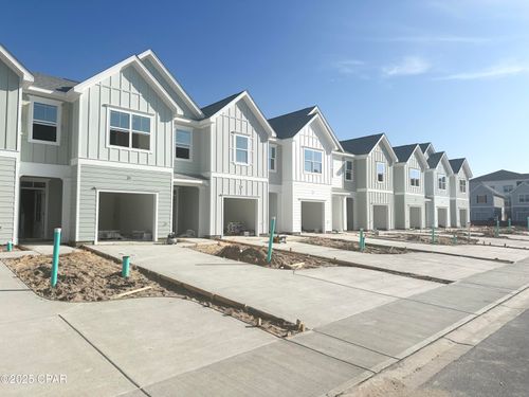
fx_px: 367
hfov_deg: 71.6
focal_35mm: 24
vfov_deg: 56.8
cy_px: 198
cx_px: 264
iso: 80
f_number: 1.78
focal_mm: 6.86
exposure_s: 1/12048
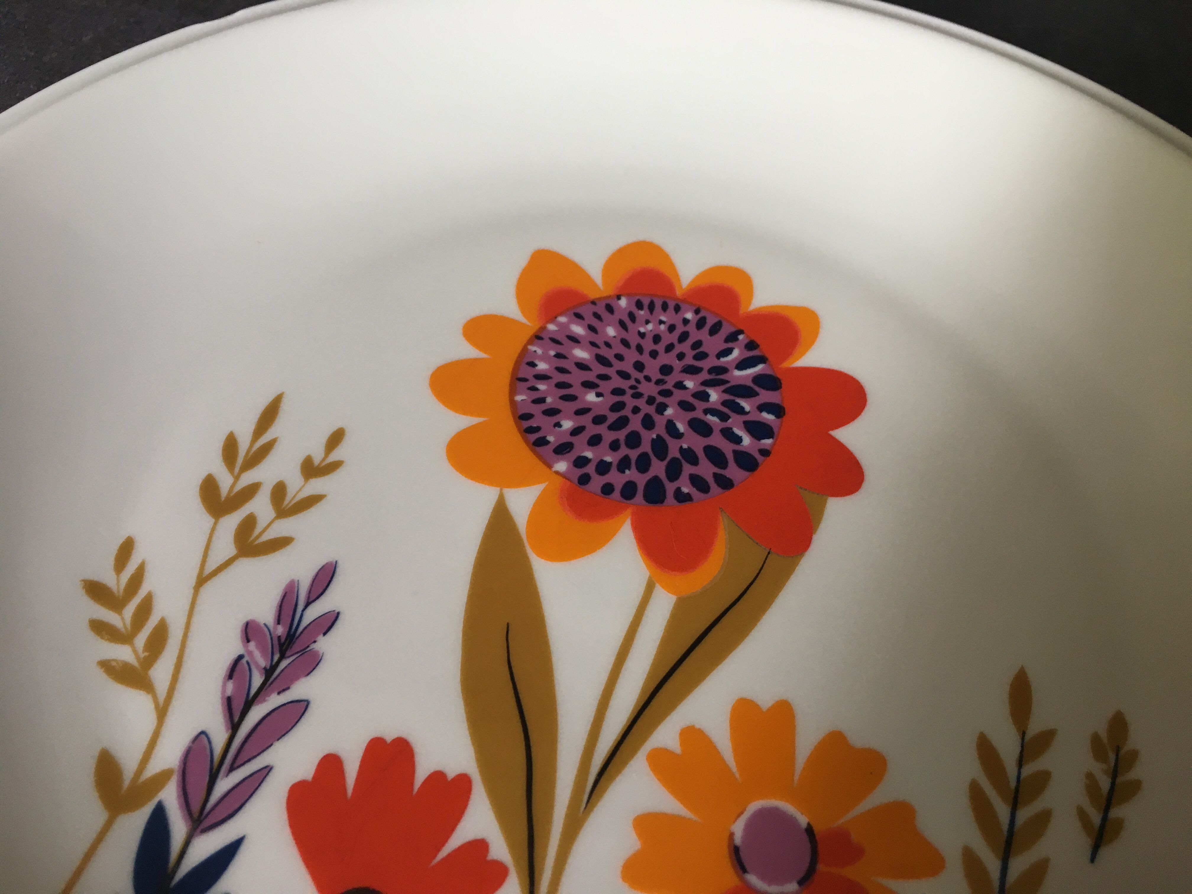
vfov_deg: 48.2
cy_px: 447
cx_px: 596
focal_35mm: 29
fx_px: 999
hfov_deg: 61.7
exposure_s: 1/33
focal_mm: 4.15
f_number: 2.2
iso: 80
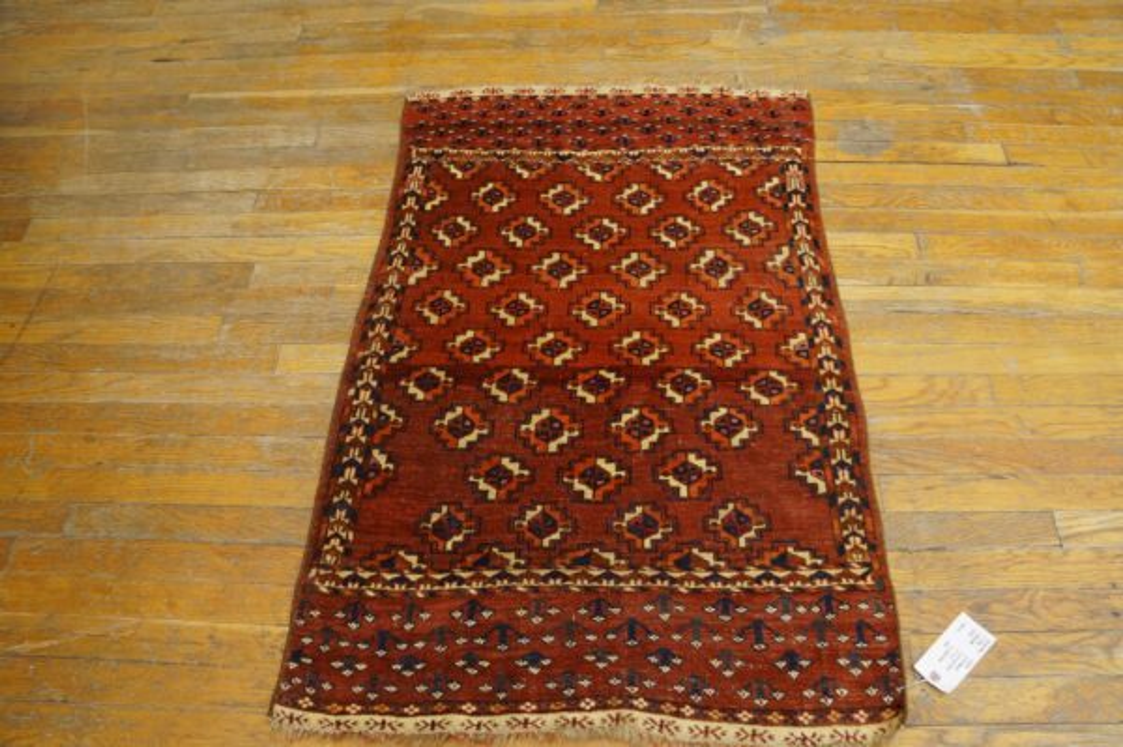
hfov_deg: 67.4
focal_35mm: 27
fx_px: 842
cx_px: 562
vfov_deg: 47.9
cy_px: 374
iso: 1000
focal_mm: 18
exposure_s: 1/60
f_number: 4
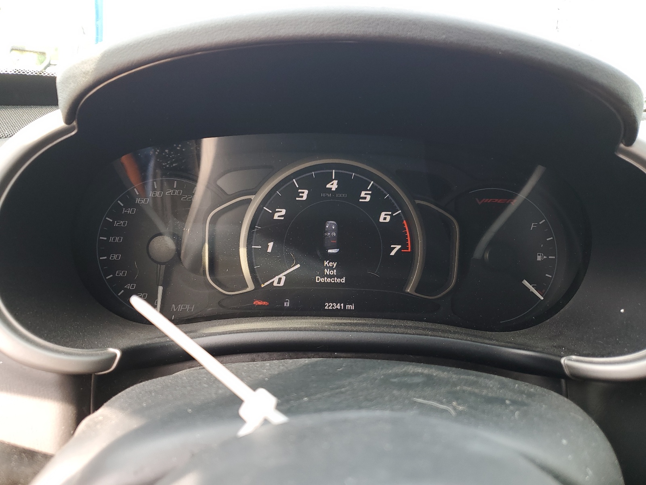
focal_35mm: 26
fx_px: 485
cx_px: 323
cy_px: 242
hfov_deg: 67.3
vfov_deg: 53.1
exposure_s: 1/123
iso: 50
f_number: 1.5
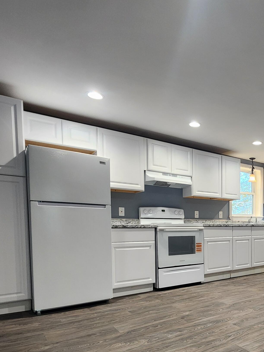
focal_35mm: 24
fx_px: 244
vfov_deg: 68.9
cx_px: 231
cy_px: 243
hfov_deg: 51.1
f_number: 2.2
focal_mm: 2.2
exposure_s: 1/60
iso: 320
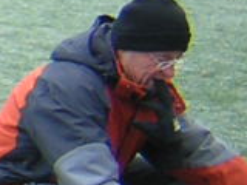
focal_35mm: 230
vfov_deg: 6.4
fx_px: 1641
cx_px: -531
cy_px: 14
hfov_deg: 7.4
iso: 100
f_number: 2.6
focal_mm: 4.7
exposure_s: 1/61.5
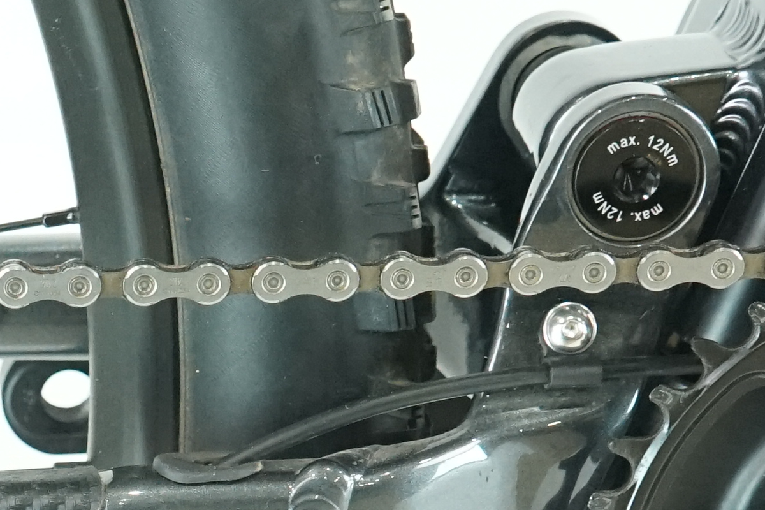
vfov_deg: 9.7
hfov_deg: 14.4
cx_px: -27
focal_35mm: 140
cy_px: 620
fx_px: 2975
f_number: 5
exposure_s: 1/200
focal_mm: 28
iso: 3200
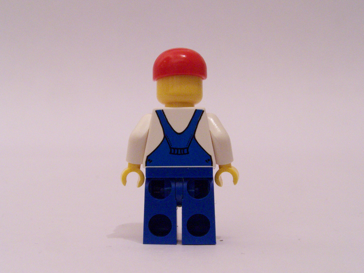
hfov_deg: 34.3
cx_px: 182
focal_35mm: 56
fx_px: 589
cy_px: 136
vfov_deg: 26.1
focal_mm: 9.3
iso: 400
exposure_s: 1/6
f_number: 6.3
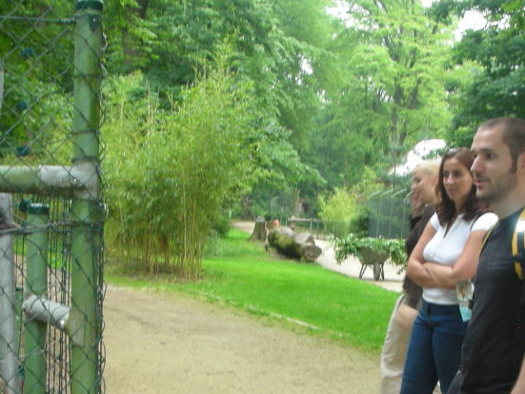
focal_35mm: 65
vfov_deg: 22.3
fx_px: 986
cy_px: 313
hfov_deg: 29.8
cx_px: 287
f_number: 3
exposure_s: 1/30
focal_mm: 5.8
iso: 60
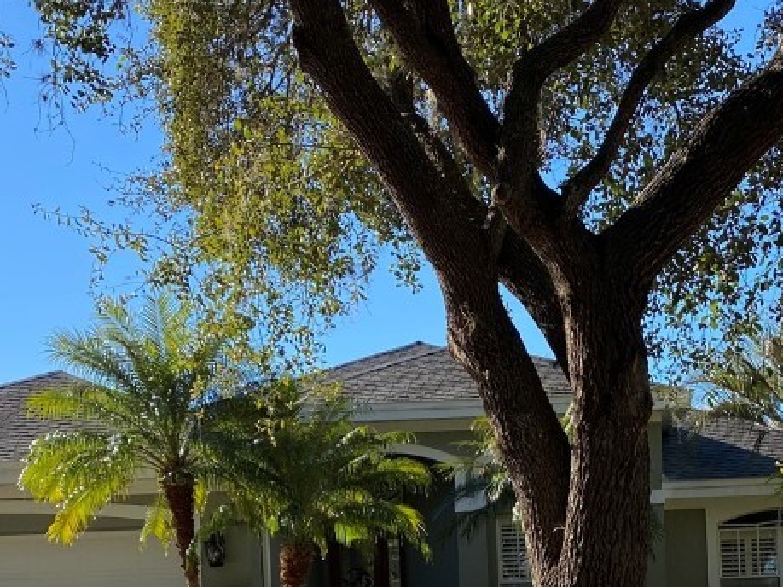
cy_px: 633
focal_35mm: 58
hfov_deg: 33.0
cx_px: 512
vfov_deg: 23.7
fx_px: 1312
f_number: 1.8
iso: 32
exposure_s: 1/1103
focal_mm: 4.25
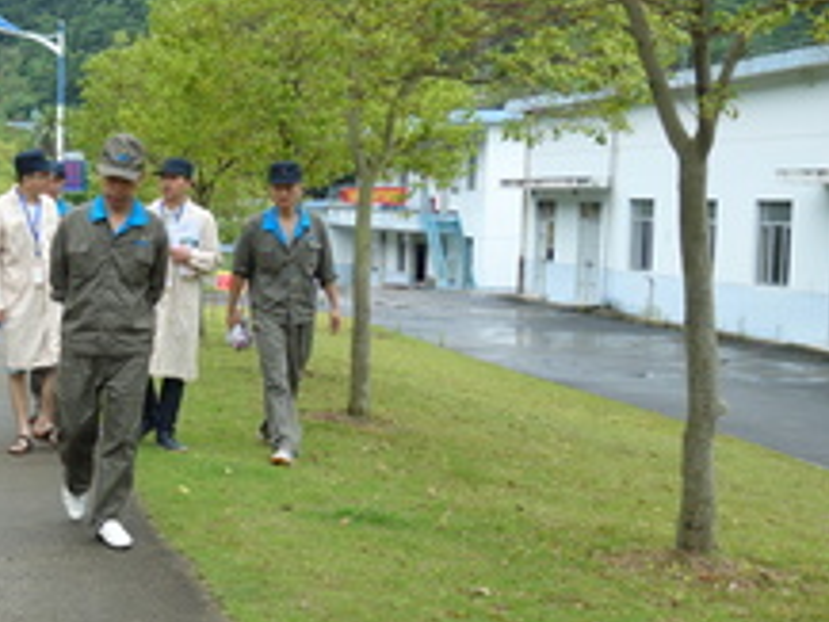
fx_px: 1486
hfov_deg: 28.0
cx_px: -118
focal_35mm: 62
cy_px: 311
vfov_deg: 23.7
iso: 125
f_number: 4
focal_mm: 10.4
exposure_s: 1/125
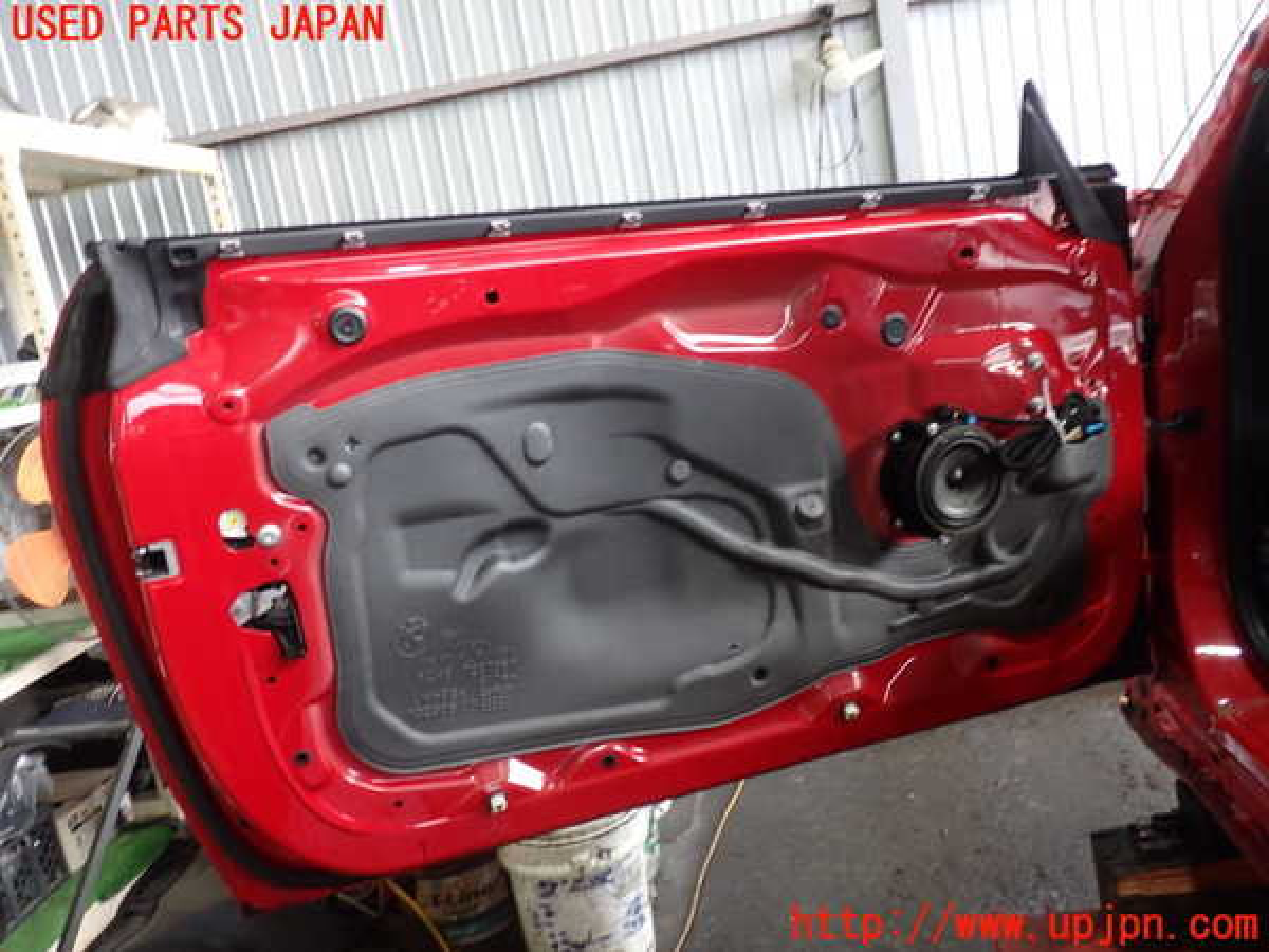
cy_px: 476
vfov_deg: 46.8
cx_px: 634
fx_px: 1100
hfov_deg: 60.0
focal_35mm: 30
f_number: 2.3
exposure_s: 1/50
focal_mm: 5.4
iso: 200
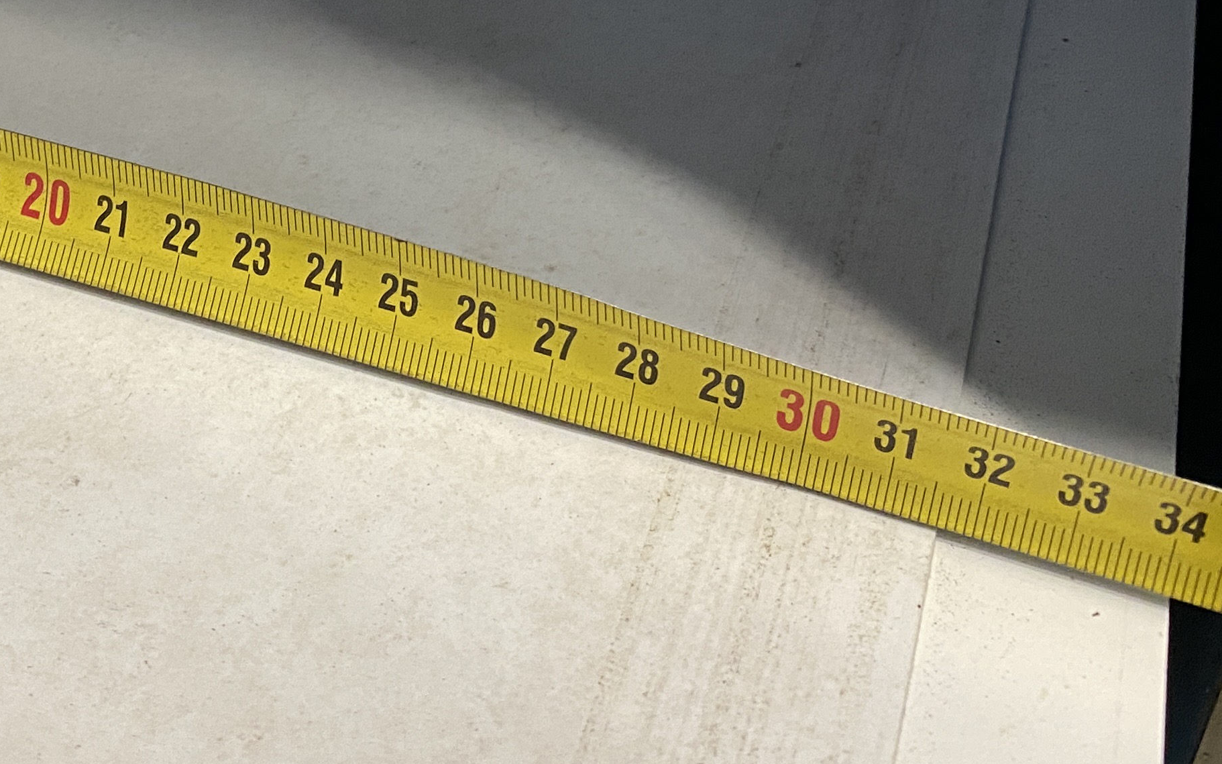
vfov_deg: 20.6
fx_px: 2032
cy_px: -7
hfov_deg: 32.5
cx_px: 228
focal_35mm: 61
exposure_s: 1/50
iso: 250
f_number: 1.8
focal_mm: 4.25
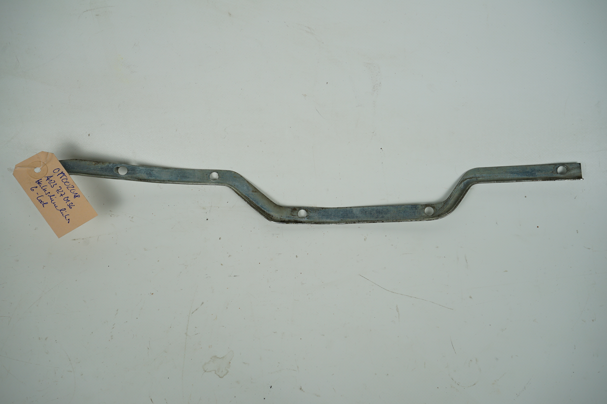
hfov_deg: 54.4
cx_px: 304
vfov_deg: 37.9
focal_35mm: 35
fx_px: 590
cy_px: 202
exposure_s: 1/200
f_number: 7.1
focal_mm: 35
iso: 200
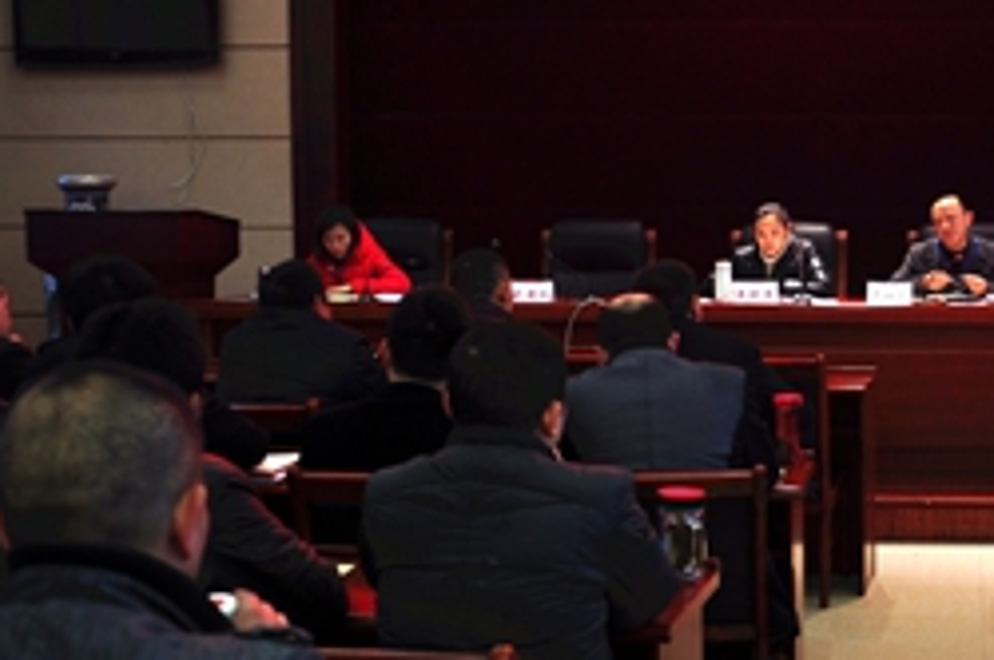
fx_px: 1489
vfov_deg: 25.0
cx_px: 942
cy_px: 294
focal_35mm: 54
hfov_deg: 34.3
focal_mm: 18
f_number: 3.5
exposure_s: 1/30
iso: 200
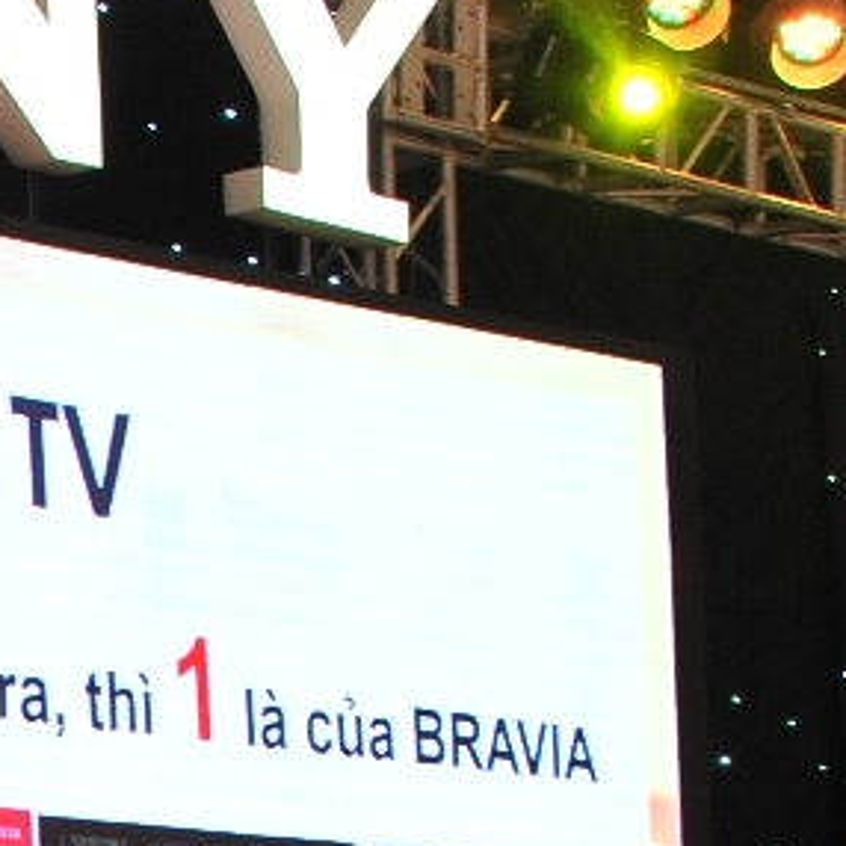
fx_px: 4977
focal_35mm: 180
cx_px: -275
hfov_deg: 9.5
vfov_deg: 9.6
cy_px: 1026
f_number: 9
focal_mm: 38
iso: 2000
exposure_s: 1/60
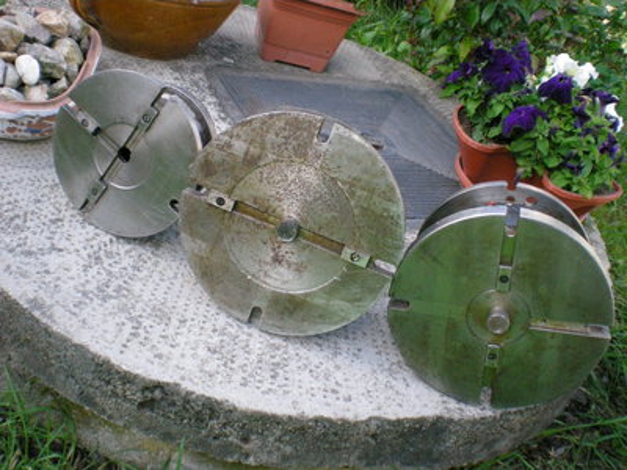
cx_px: 314
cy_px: 235
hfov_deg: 49.0
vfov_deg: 37.7
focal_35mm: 38
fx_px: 688
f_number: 4.6
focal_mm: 6.3
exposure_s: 1/297
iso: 400
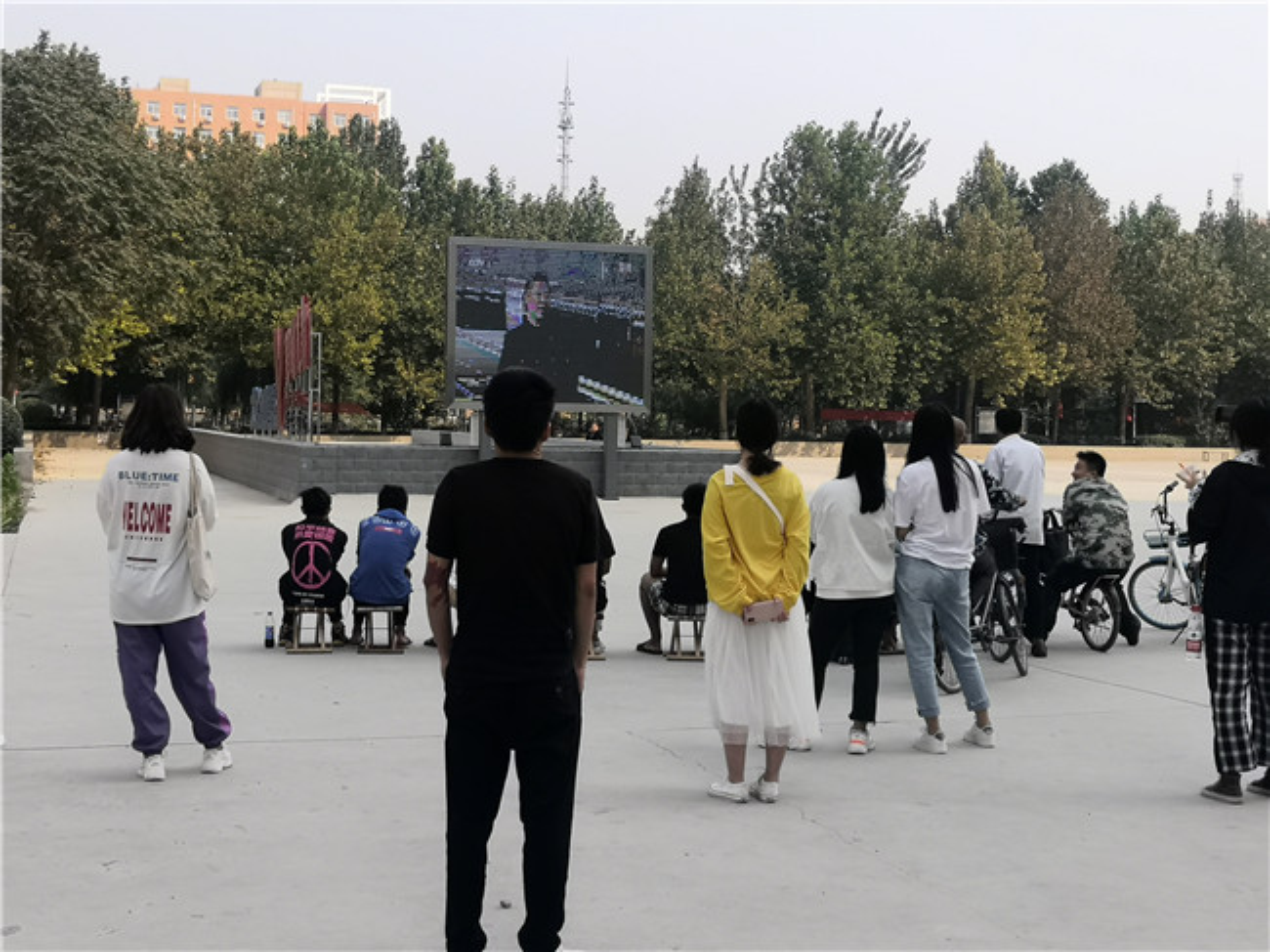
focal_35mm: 50
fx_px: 1834
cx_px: 635
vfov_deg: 29.1
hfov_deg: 38.2
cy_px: 476
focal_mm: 3.95
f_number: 1.8
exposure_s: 1/875
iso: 50
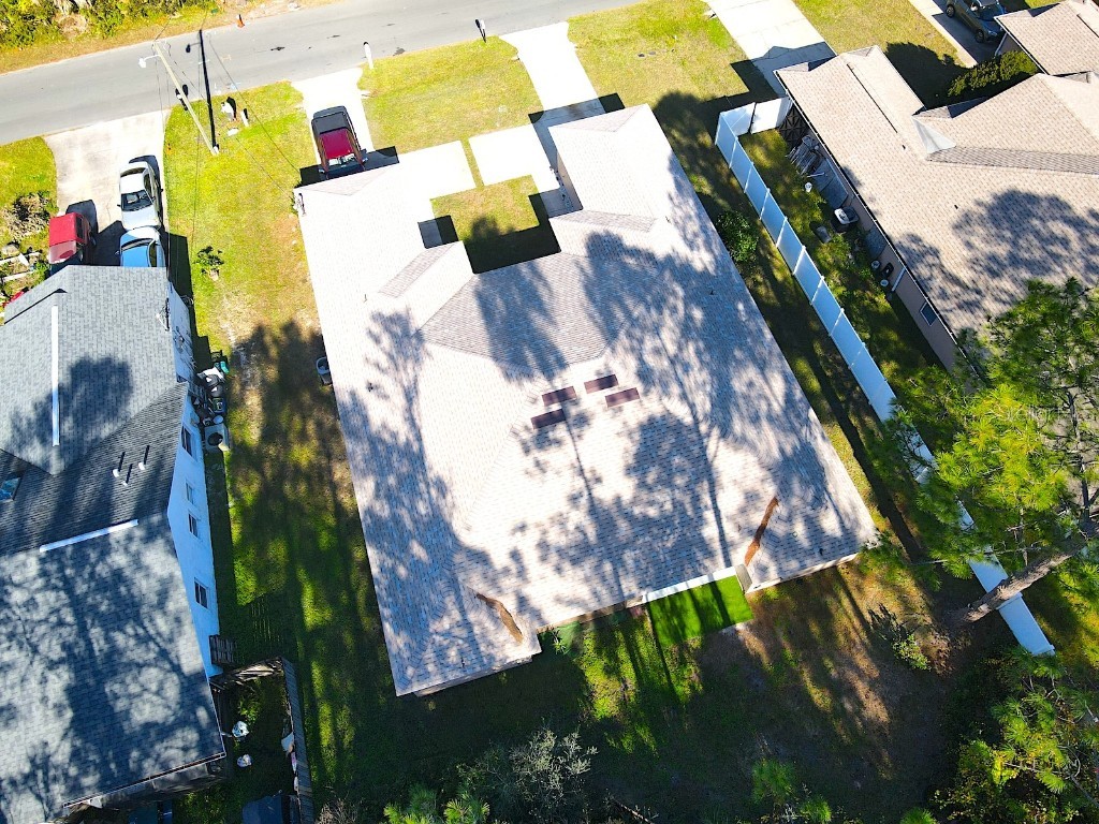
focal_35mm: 24
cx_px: 550
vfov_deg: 56.8
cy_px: 412
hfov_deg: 71.6
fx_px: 762
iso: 100
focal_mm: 4.5
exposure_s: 1/320
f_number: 2.8
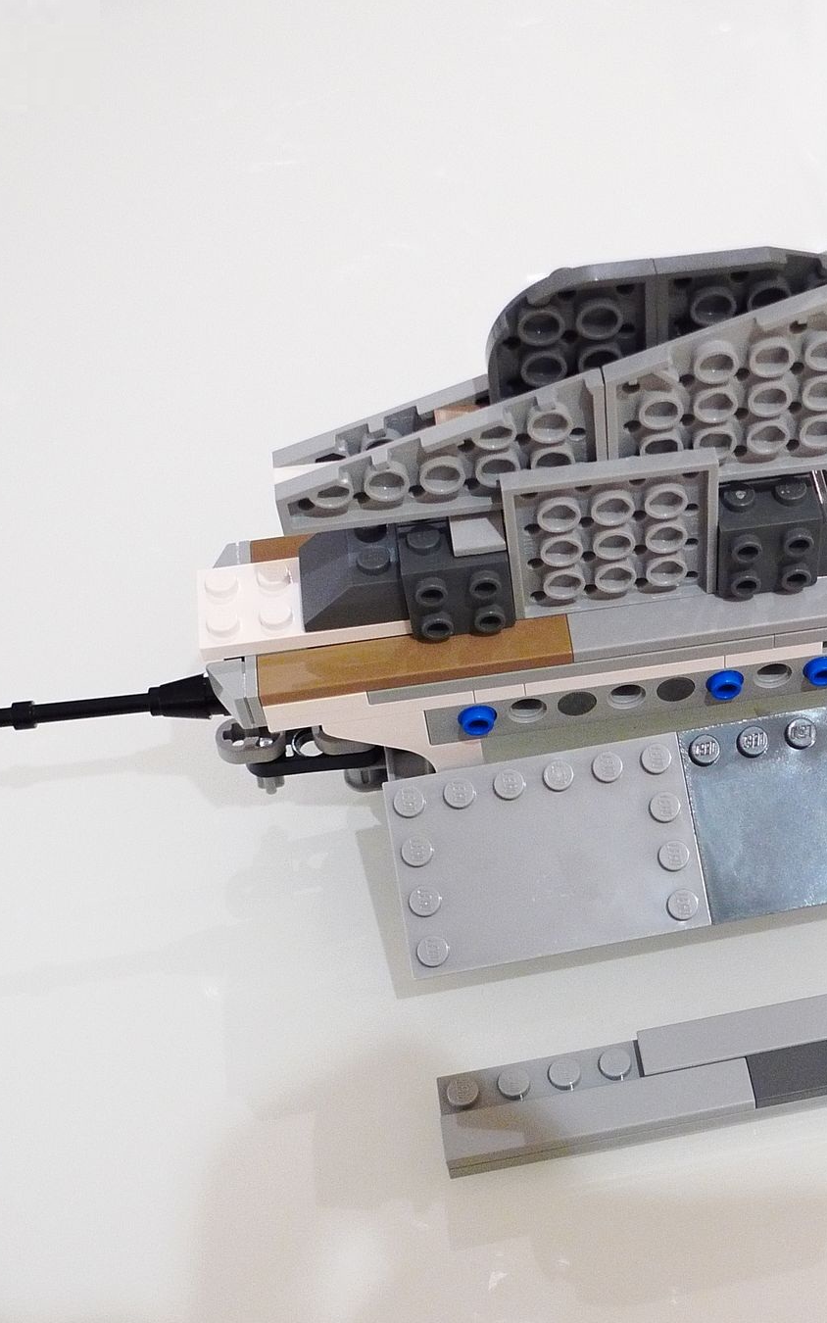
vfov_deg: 38.2
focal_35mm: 53
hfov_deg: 23.7
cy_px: 668
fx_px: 1911
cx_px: 754
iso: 400
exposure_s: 1/13
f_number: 2.8
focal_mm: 7.9
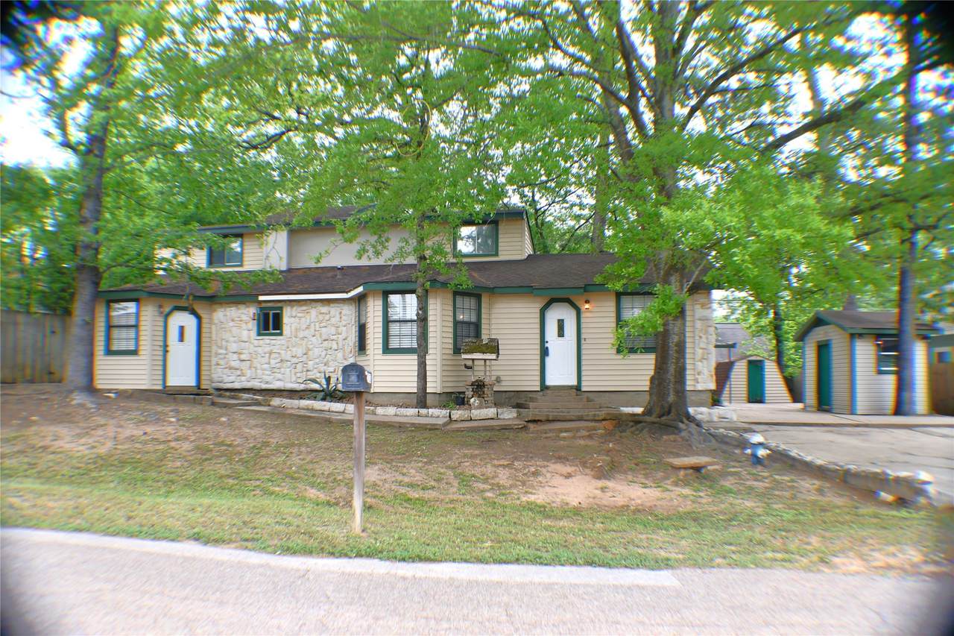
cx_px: 477
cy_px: 318
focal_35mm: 33
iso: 250
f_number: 5.6
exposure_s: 1/250
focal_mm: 22
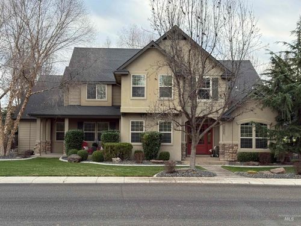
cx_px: 150
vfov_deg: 30.3
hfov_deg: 39.7
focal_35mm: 48
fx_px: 417
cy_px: 113
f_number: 1.78
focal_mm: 6.76
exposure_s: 1/415
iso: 100
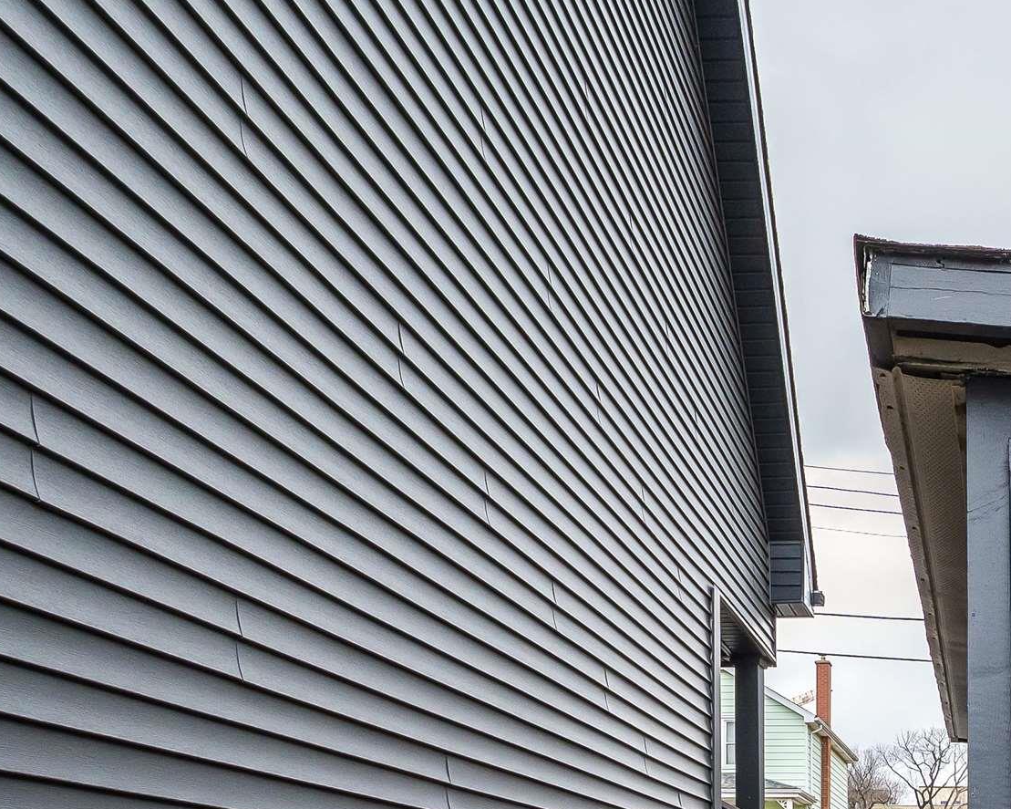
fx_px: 1167
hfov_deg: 41.8
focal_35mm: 39
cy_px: 918
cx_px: 966
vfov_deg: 32.9
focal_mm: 10
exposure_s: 1/200
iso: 400
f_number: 6.3
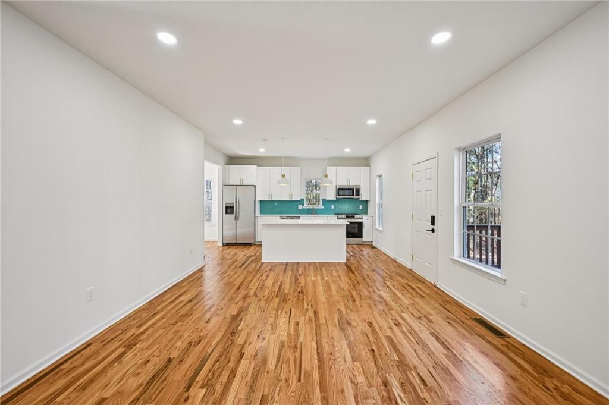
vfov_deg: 81.1
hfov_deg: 104.3
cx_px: 304
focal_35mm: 14
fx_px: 237
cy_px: 202
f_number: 8
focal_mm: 14
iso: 160
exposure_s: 1/15
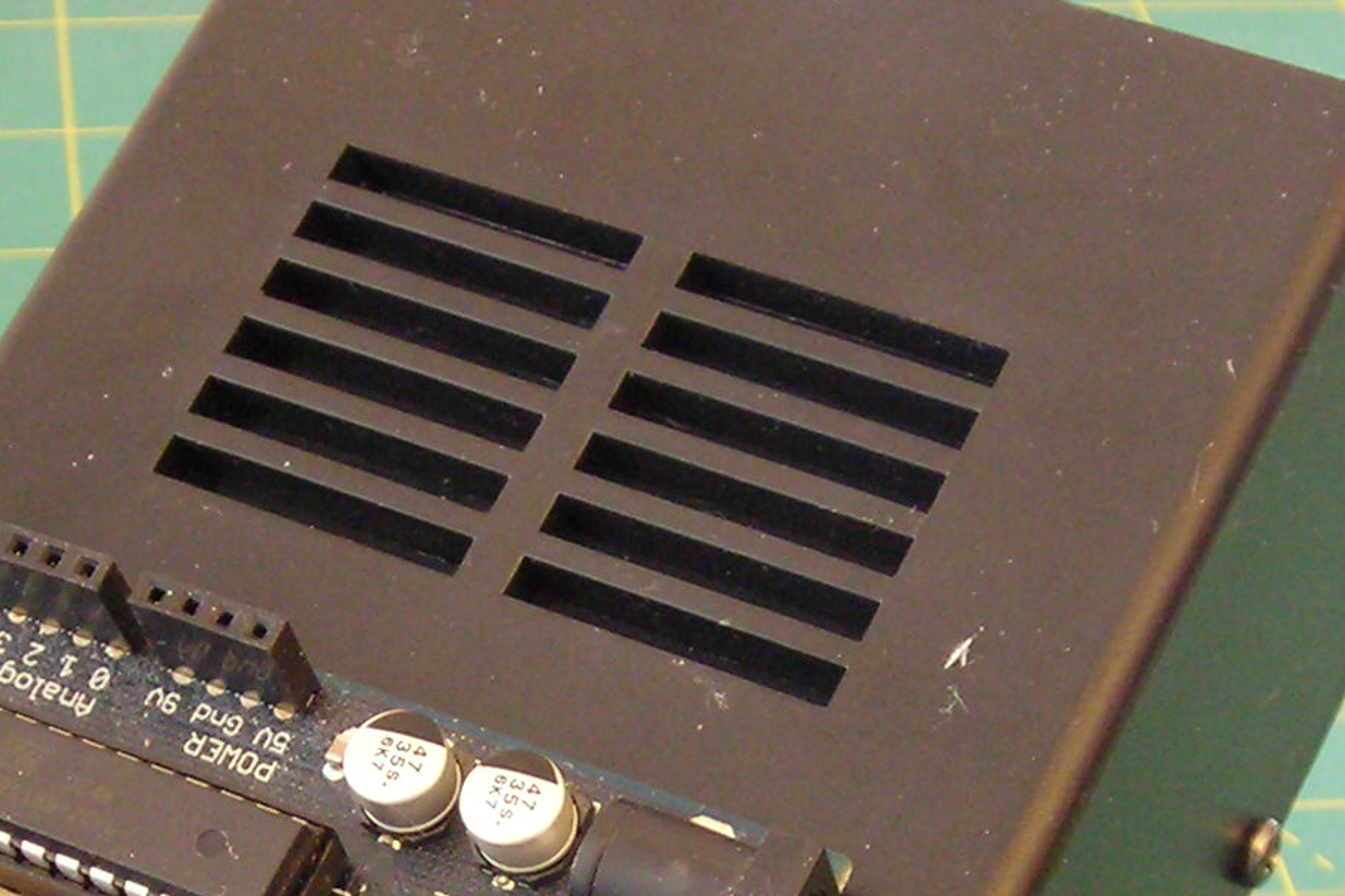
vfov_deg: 11.9
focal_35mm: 114
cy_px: 874
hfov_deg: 17.9
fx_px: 4258
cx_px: 512
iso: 200
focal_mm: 6.3
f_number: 3.2
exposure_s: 1/1.7
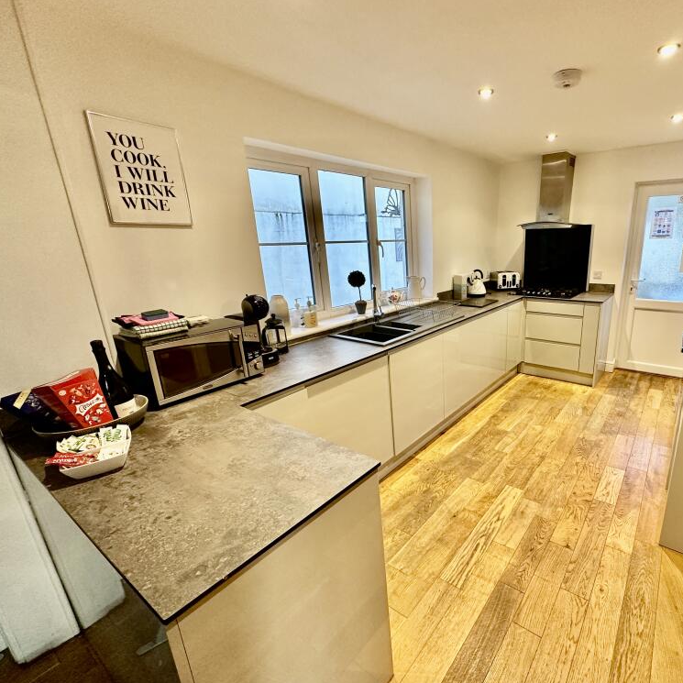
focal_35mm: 17
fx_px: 379
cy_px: 349
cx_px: 447
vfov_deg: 84.0
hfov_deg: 81.5
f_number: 2.2
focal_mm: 2.22
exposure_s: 1/100
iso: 320
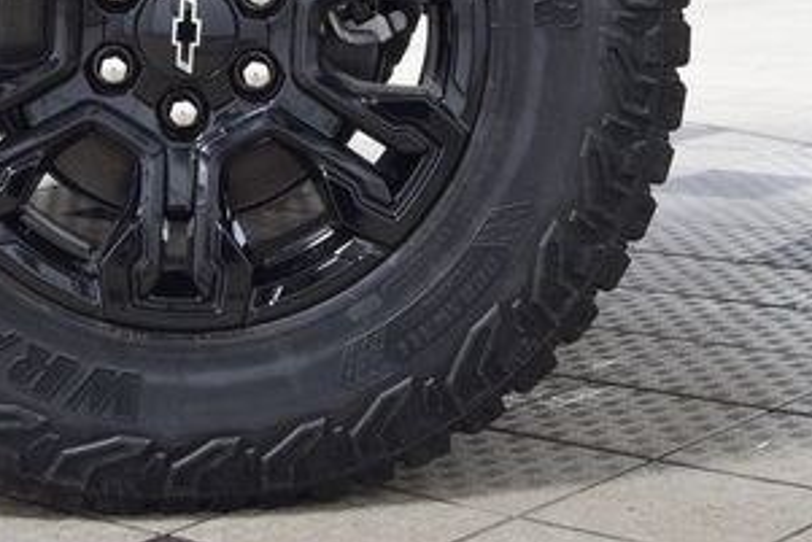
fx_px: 2302
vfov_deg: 13.3
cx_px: 189
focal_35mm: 102
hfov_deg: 19.8
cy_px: 42
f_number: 6.3
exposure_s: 1/15
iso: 1400
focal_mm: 32
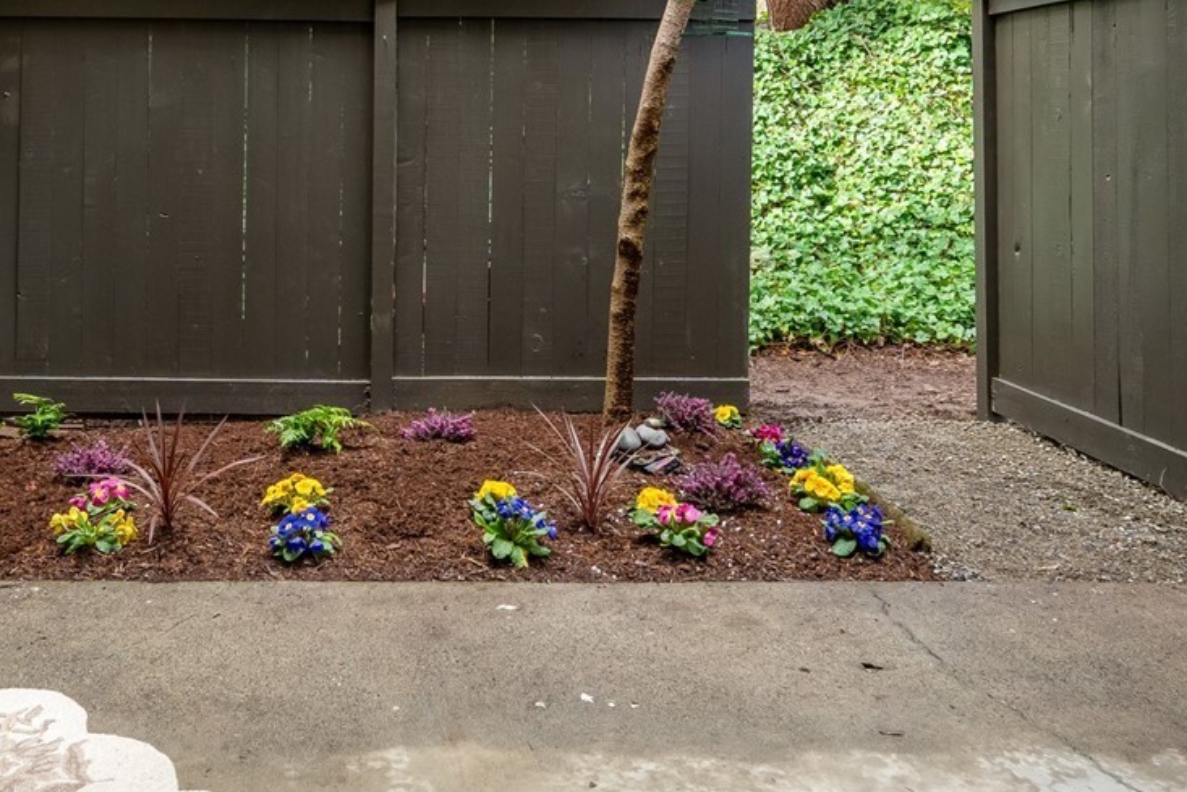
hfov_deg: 49.8
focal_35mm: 38
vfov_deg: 33.7
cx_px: 415
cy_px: 134
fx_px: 1258
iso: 250
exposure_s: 1/20
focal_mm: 16.5
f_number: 9
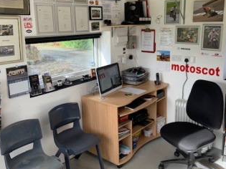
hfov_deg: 50.2
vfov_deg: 38.5
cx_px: 110
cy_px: 70
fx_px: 241
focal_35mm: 37
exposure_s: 1/100
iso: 25
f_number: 1.8
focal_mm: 4.25
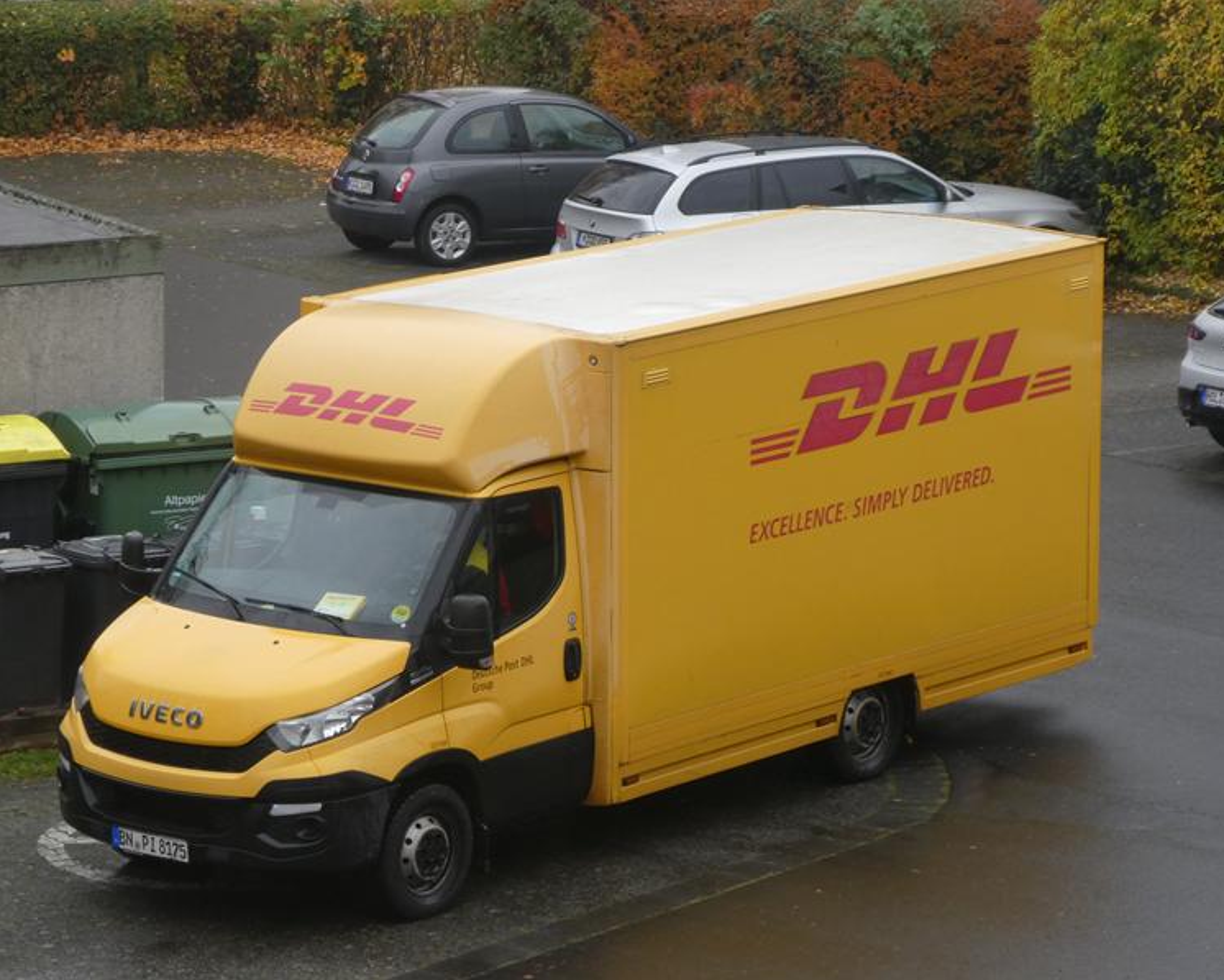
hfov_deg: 12.2
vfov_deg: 9.8
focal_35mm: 158
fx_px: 5724
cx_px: 576
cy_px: 491
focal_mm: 27.1
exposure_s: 1/80
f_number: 5.4
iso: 200
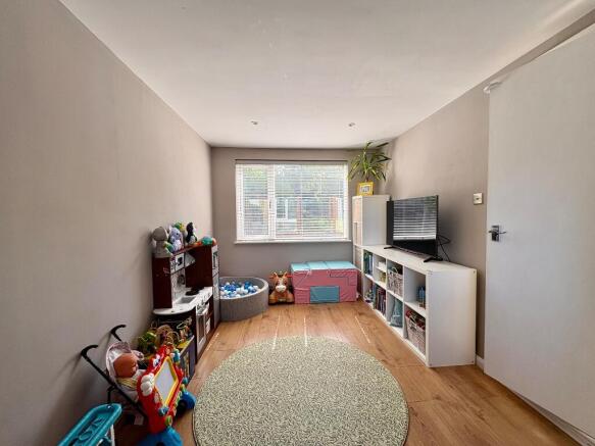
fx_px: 241
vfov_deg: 85.7
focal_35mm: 14
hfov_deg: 102.1
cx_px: 298
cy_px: 223
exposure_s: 1/112
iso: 40
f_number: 2.2
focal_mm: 2.22
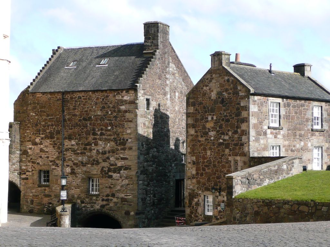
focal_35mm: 86
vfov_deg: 17.2
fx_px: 820
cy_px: 124
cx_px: 165
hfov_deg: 22.8
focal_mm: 9.5
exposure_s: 1/320
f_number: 4.4
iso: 100
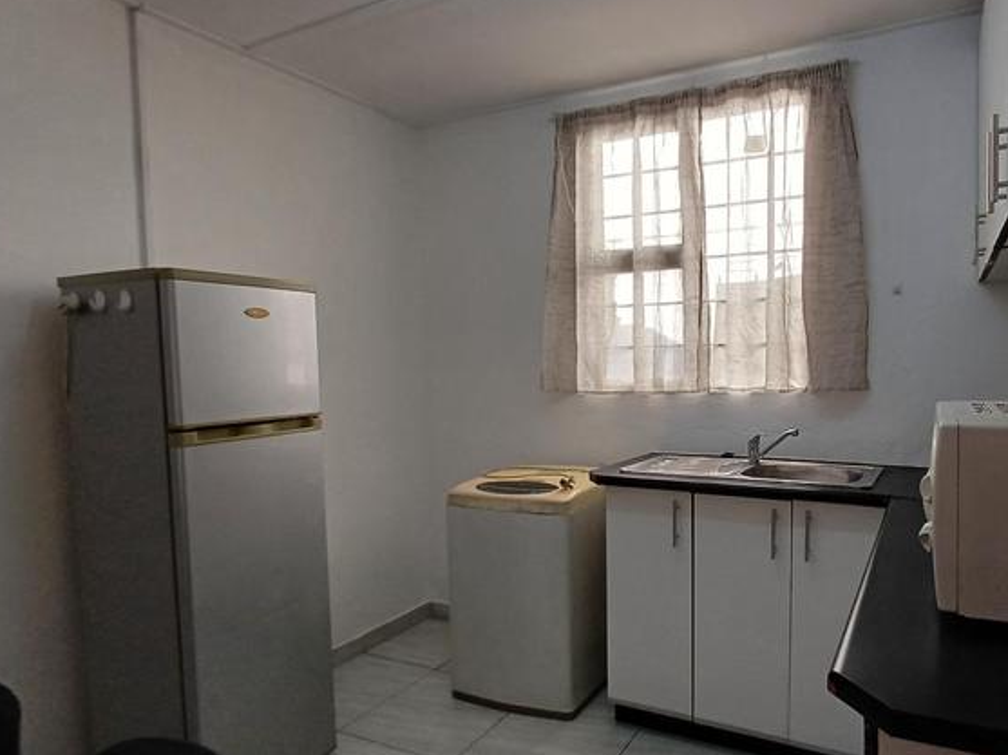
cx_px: 646
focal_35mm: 23
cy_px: 415
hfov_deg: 72.4
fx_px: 669
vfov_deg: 58.7
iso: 80
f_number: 2.2
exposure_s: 1/50
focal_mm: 1.64
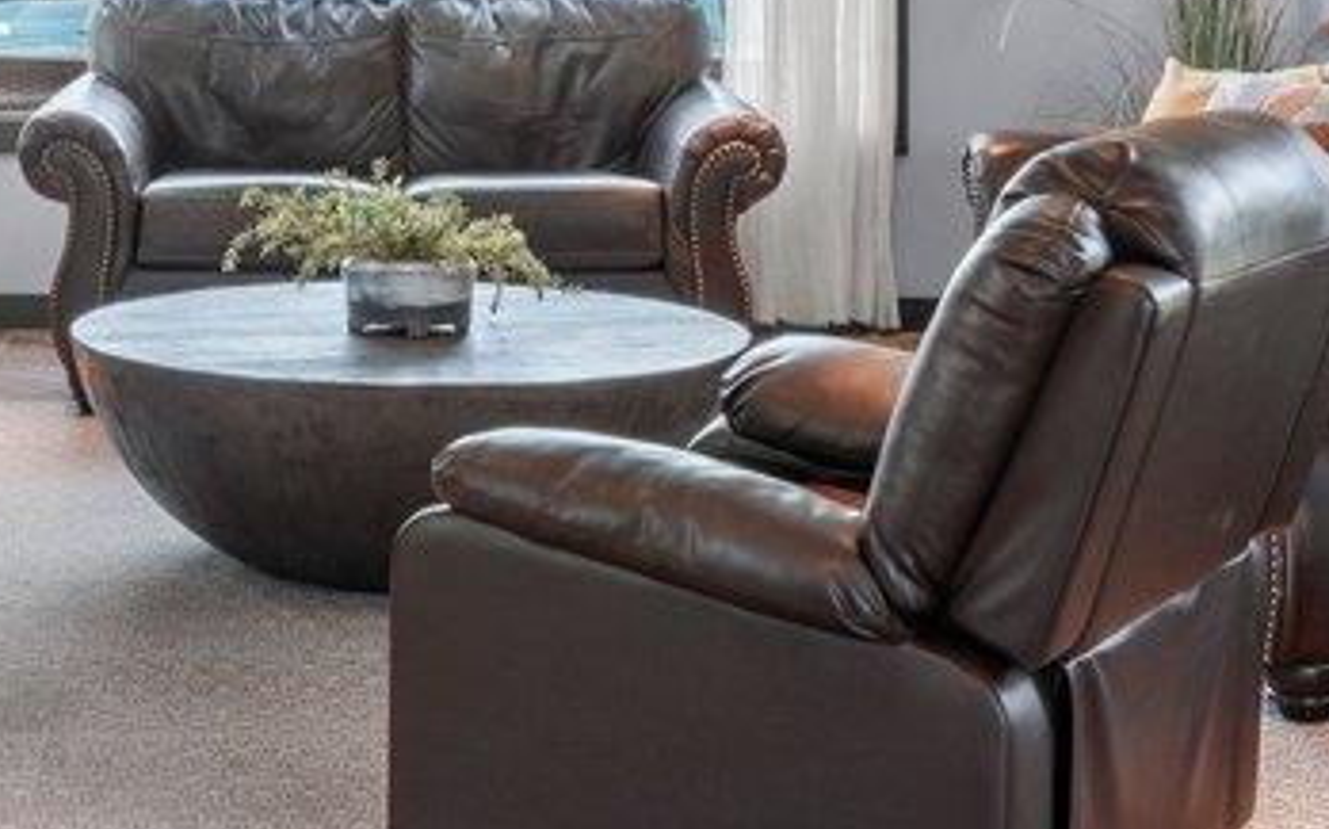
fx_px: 3040
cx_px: 367
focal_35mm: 84
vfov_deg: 15.0
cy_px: -170
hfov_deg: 24.4
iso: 100
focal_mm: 14
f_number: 8
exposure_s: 1/20
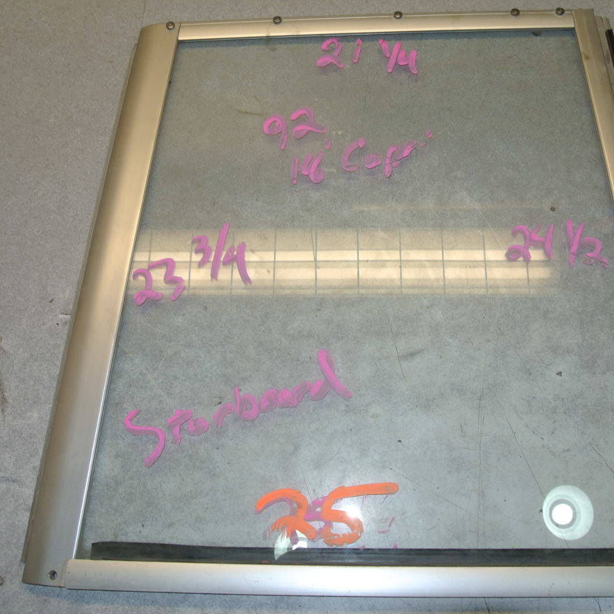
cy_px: 306
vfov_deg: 47.2
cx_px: 336
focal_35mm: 35
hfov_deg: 47.2
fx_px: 702
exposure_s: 1/60
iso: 200
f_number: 6.3
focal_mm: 10
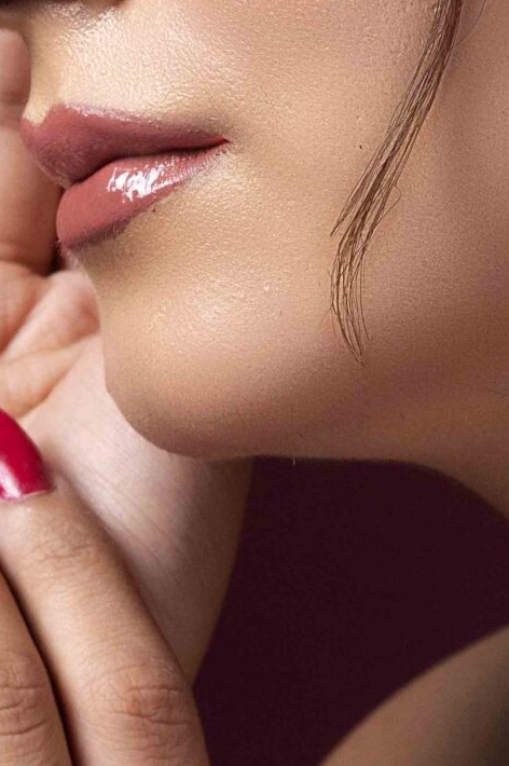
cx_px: 628
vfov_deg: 8.7
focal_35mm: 238
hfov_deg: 5.7
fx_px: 5057
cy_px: 247
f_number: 10
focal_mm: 66
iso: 320
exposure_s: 1/160
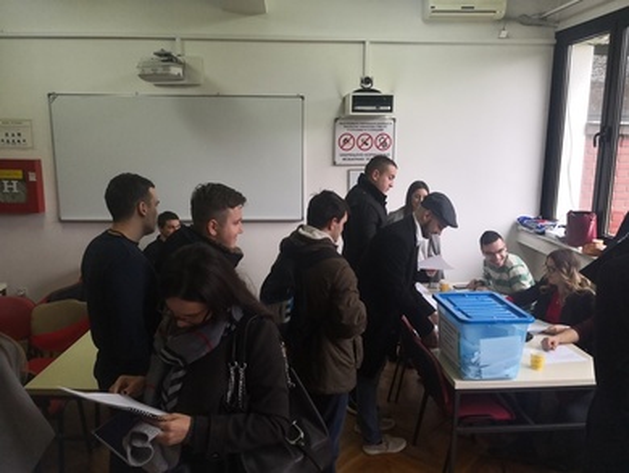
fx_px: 491
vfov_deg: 51.4
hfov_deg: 65.3
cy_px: 236
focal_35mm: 27
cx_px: 314
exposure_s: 1/100
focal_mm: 3.95
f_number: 1.6
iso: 160
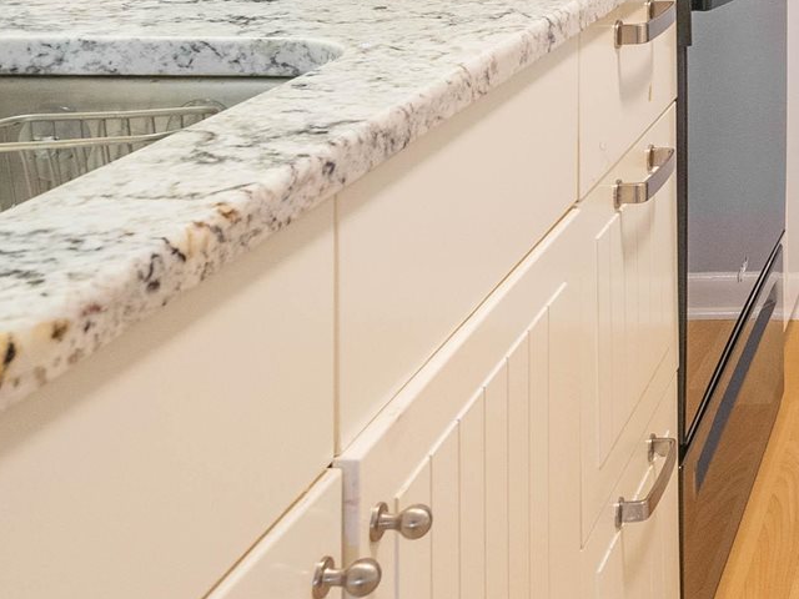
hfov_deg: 26.9
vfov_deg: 21.4
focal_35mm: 60
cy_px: -237
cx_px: 1049
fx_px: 1385
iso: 800
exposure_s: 1/40
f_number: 7.1
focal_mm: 13
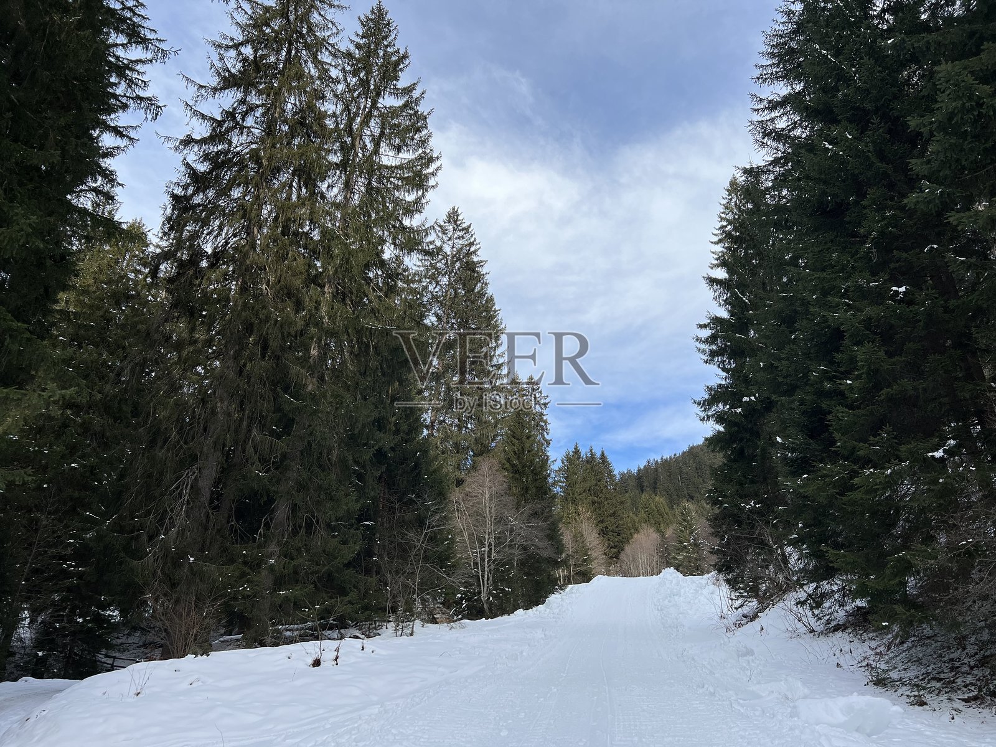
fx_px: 748
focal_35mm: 26
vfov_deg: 53.1
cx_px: 498
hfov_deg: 67.3
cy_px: 374
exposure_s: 1/2252
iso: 50
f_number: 1.5
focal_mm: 5.7
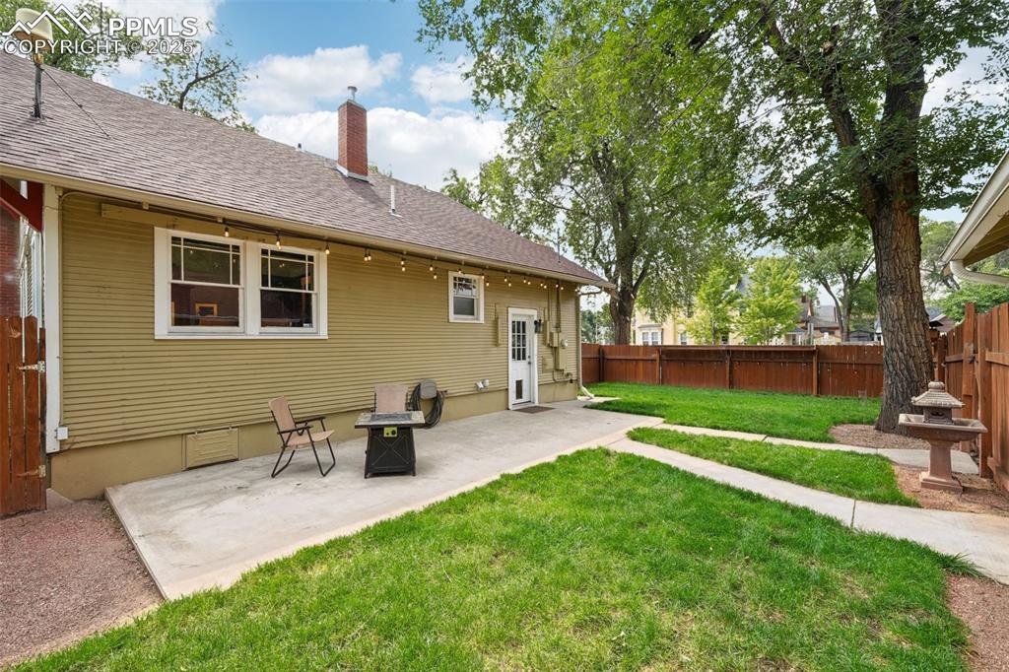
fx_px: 420
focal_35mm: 15
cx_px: 504
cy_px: 336
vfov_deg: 77.3
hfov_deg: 100.4
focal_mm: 10
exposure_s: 1/125
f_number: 8
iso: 800
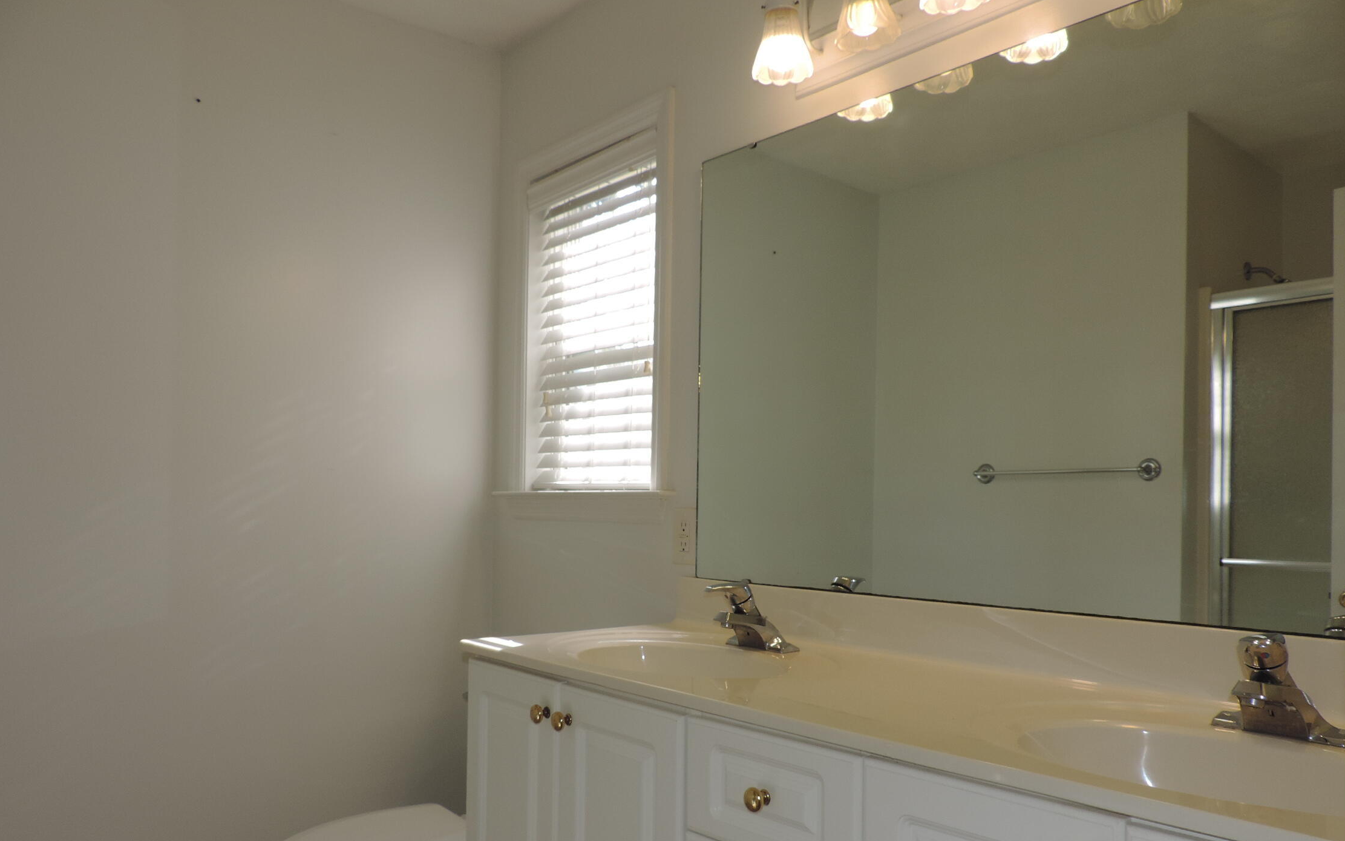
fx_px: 953
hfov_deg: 70.4
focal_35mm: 26
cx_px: 666
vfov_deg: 47.3
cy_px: 504
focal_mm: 4.3
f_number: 3
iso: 80
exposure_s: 1/100
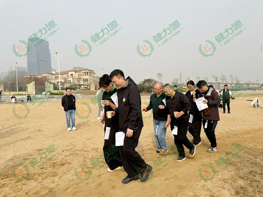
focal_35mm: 24
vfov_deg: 56.8
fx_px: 182
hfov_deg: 71.6
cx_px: 132
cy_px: 98
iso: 80
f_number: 1.78
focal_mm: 6.76
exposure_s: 1/7092
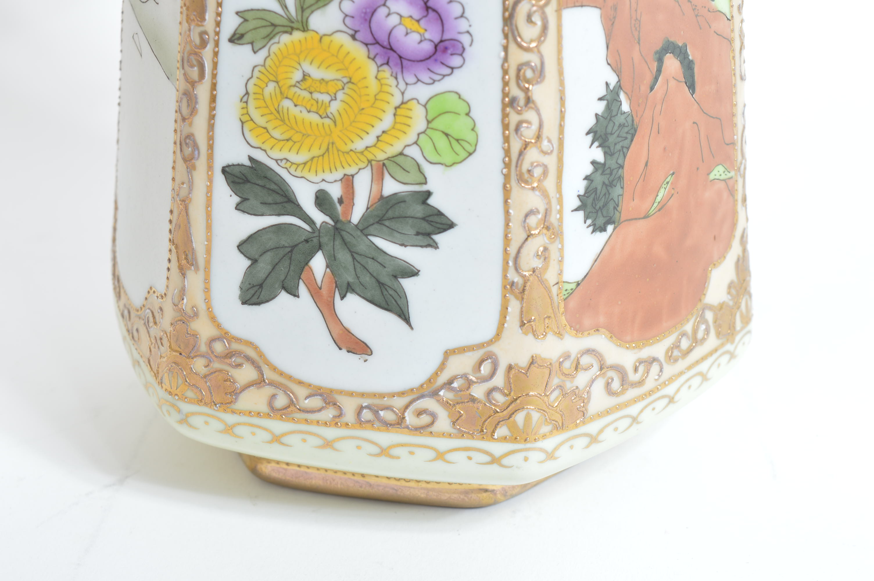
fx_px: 2001
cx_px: 437
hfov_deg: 24.6
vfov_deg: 16.5
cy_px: 290
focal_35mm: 82
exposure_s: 1/125
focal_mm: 55
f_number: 9
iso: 100
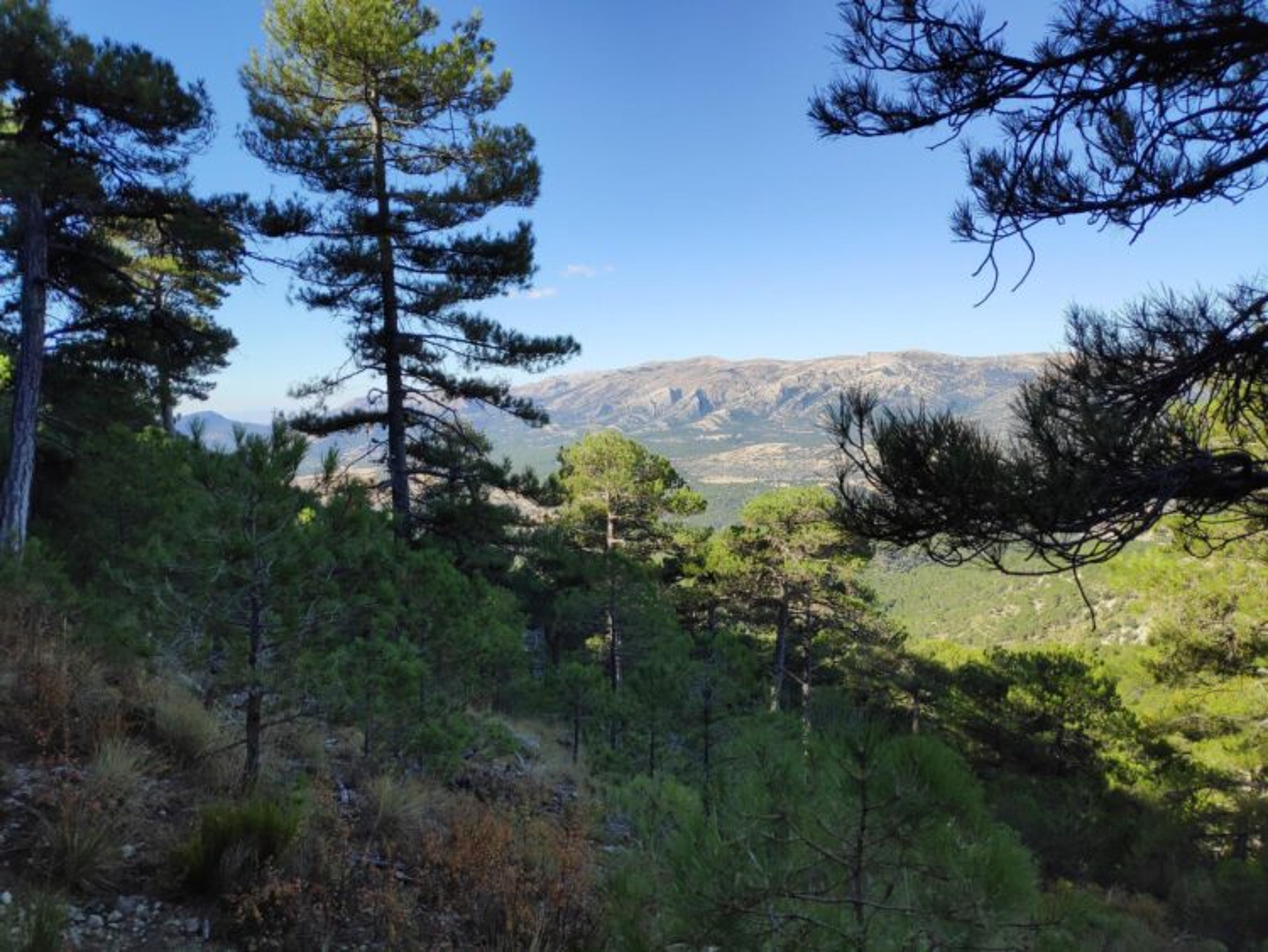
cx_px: 634
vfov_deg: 66.0
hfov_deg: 81.7
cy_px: 476
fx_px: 733
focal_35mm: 20
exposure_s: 1/1713
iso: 100
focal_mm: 3.94
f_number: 1.9
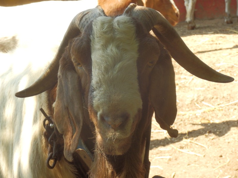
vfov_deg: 9.8
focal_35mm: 152
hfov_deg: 13.0
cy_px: 89
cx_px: 119
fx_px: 1045
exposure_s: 1/160
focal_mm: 26.9
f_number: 5.9
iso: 160
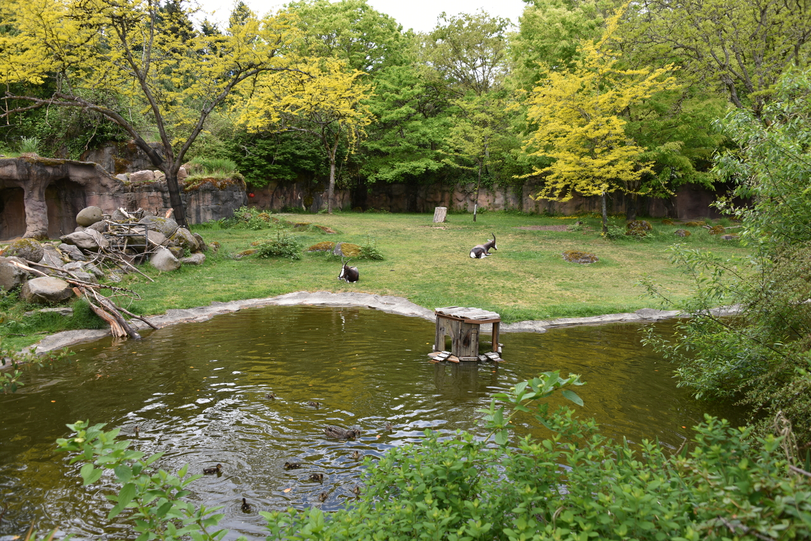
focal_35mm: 28
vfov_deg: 46.4
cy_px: 270
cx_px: 406
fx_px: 631
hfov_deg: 65.5
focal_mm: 28
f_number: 6.3
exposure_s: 1/160
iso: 100
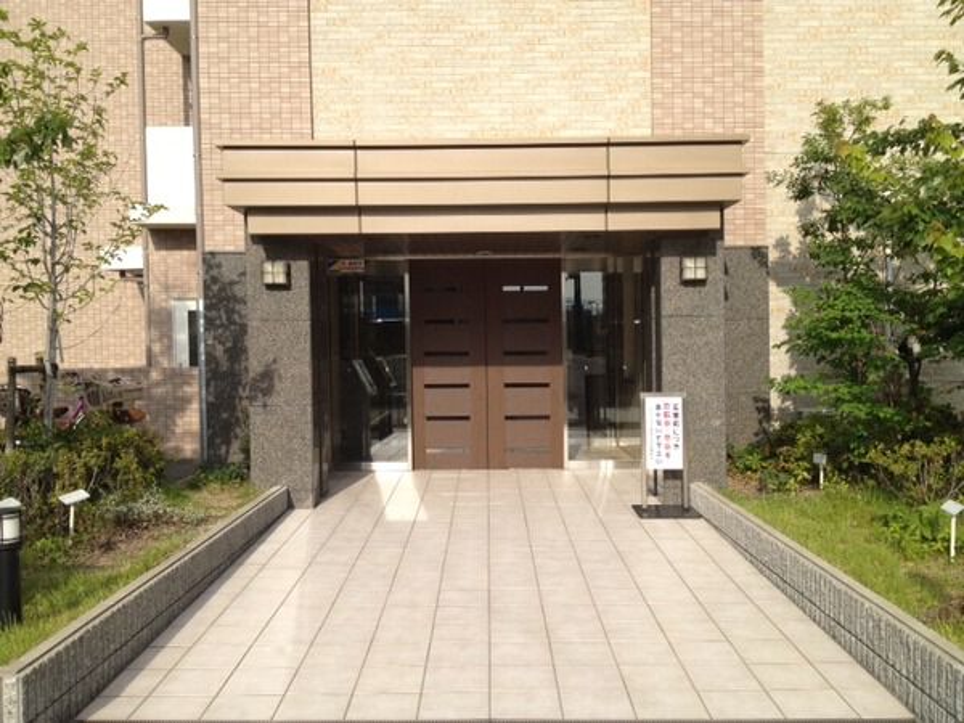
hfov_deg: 52.6
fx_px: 975
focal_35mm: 35
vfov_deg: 40.7
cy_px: 362
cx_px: 482
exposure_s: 1/1175
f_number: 2.4
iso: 50
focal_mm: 4.28
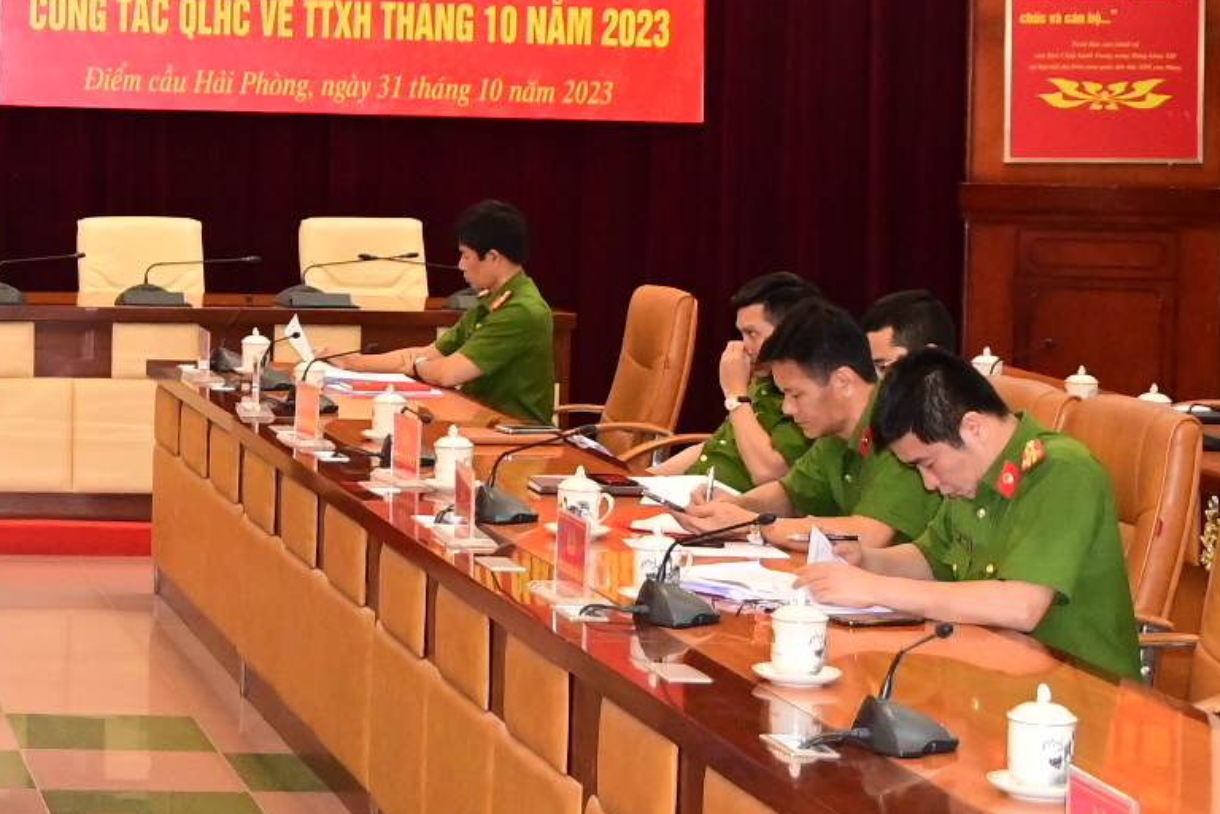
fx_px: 3389
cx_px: -308
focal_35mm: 100
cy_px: 95
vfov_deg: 13.6
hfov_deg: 19.1
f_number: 4
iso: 3200
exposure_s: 1/200
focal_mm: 26
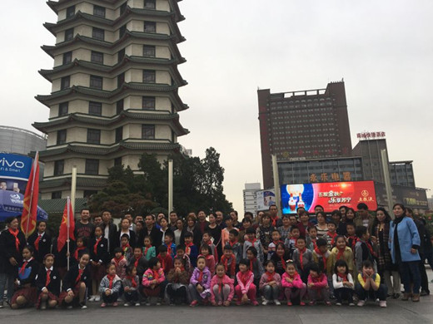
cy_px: 162
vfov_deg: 48.2
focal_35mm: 29
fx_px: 363
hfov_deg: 61.7
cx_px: 216
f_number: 2.2
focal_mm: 4.15
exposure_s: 1/472
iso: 25
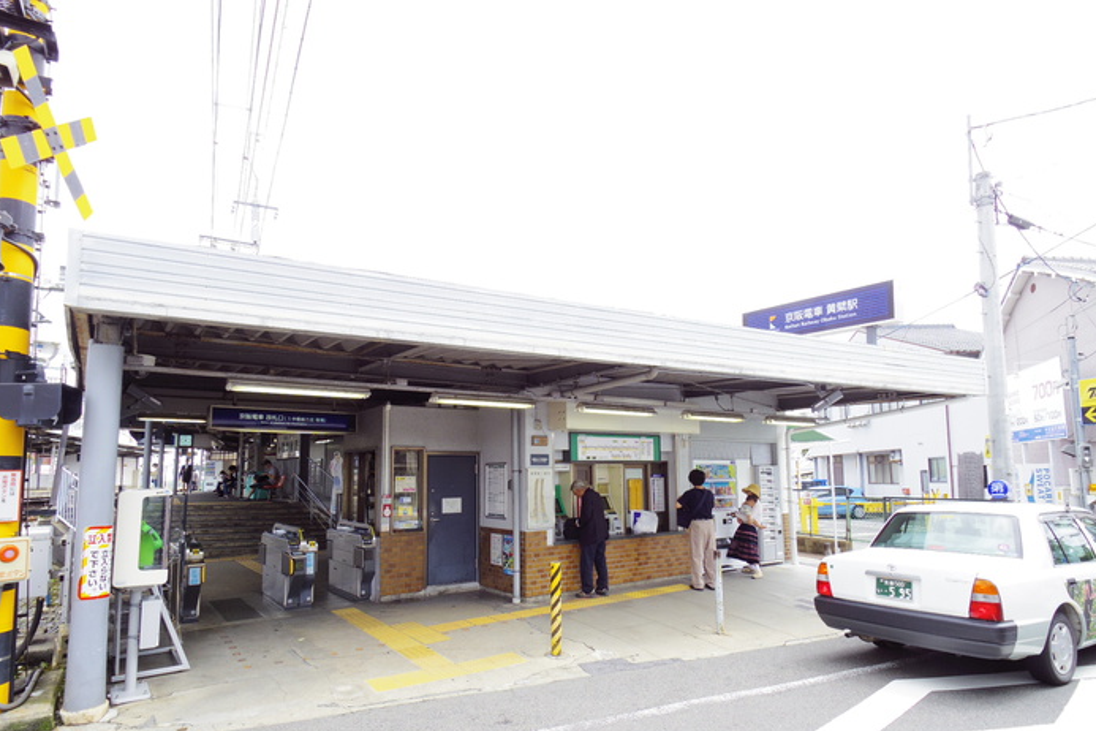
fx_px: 639
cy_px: 403
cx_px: 552
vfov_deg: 59.4
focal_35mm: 21
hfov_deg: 81.2
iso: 200
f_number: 4.5
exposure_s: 1/200
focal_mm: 4.3
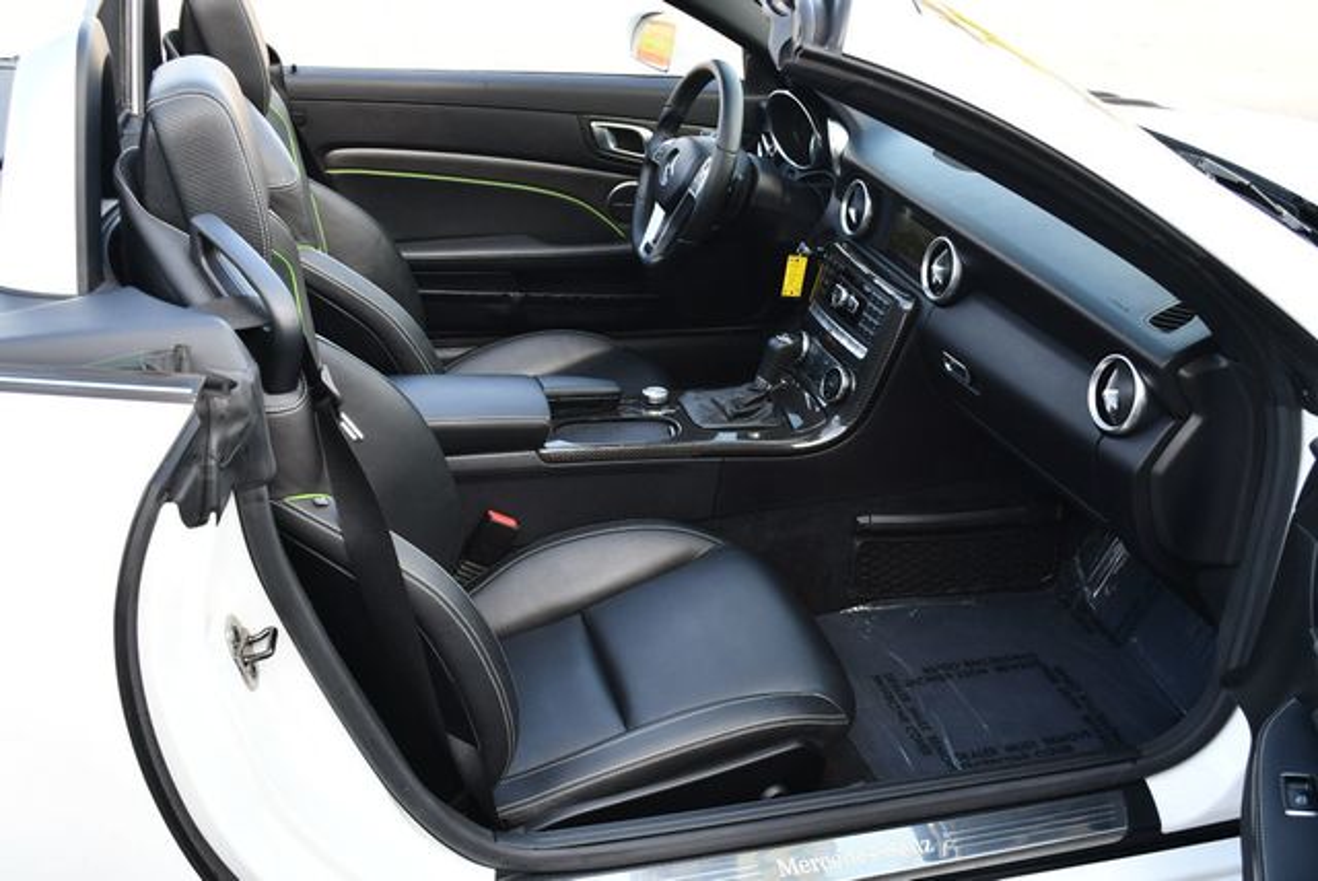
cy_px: 440
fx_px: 1319
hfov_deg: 53.1
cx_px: 659
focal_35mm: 36
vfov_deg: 36.9
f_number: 5
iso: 400
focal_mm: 18
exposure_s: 1/250
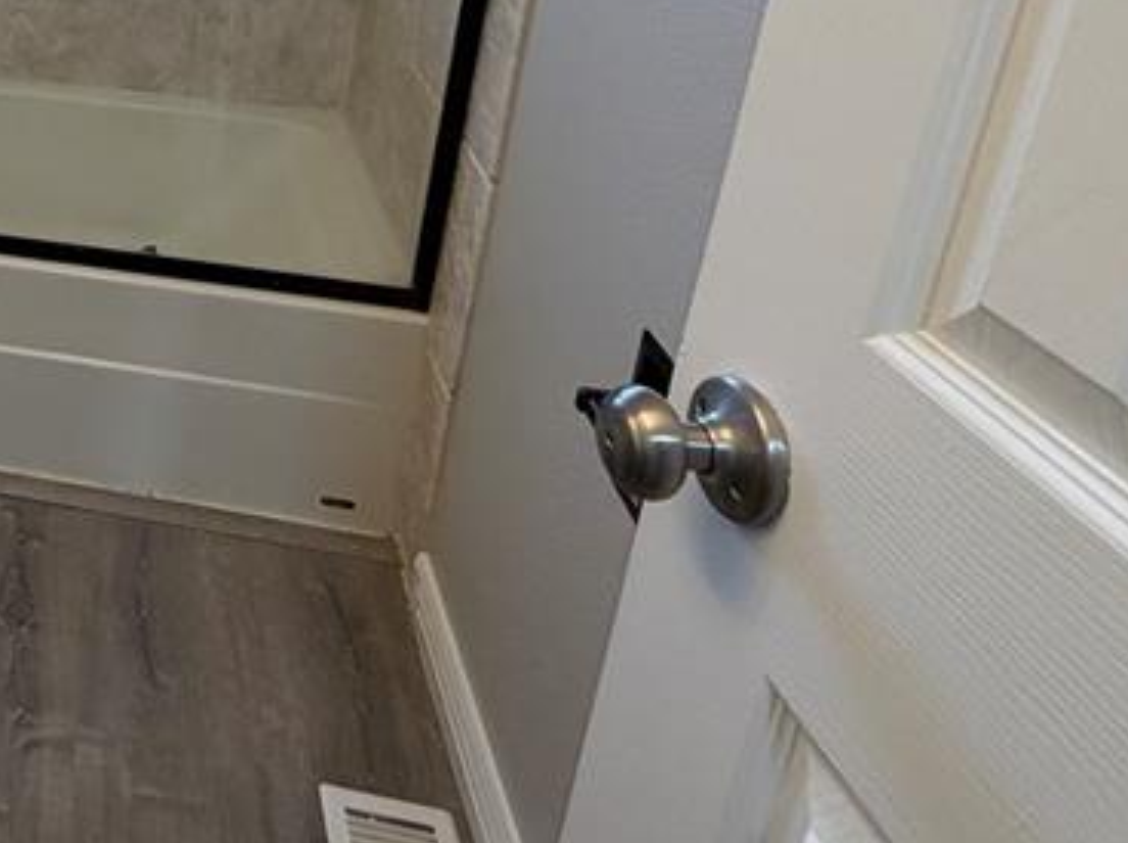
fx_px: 1269
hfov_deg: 37.1
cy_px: -38
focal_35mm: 39
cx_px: -212
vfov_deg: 33.0
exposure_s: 1/120
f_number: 2.2
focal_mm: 2.22
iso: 200
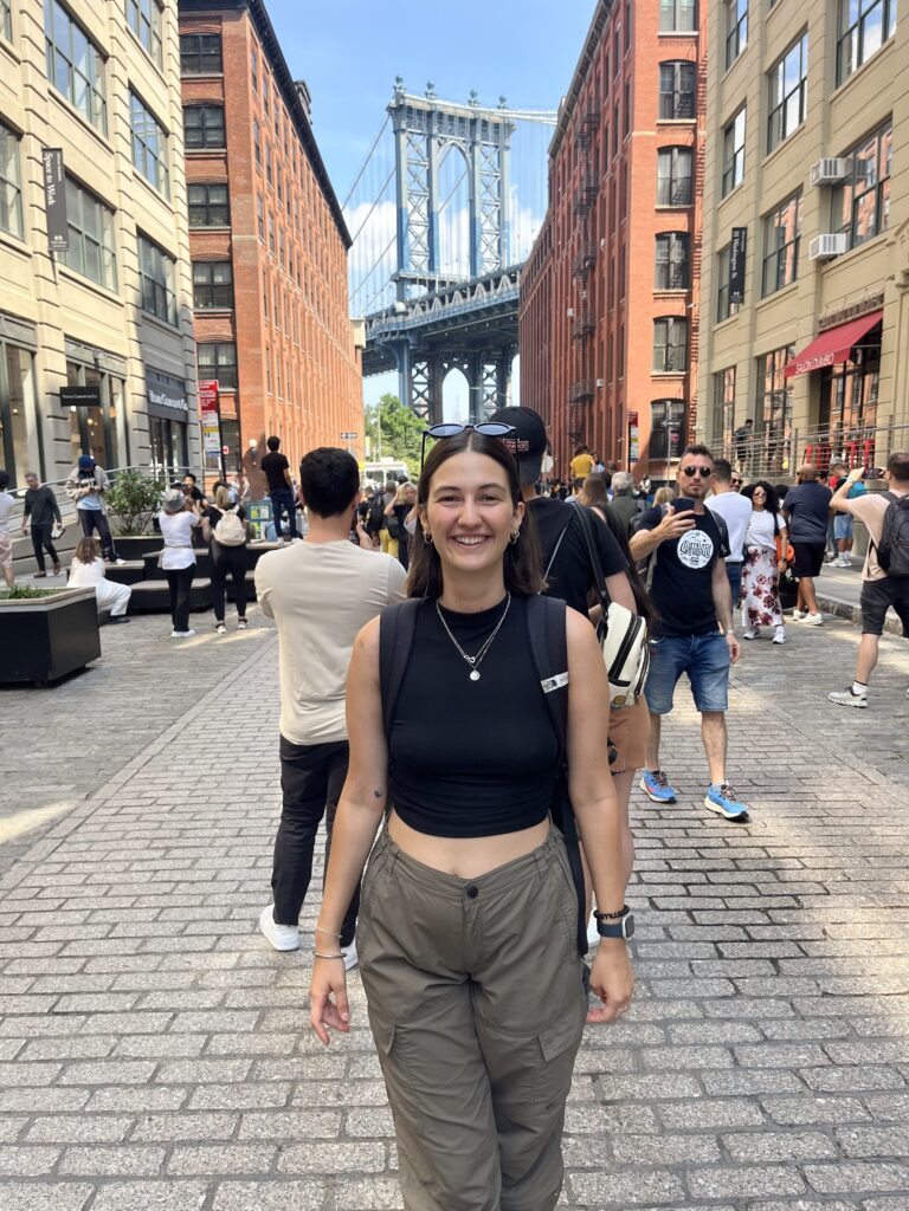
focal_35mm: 26
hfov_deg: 53.1
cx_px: 454
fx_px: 910
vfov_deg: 67.3
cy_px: 606
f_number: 1.6
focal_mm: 5.1
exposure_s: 1/563
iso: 50
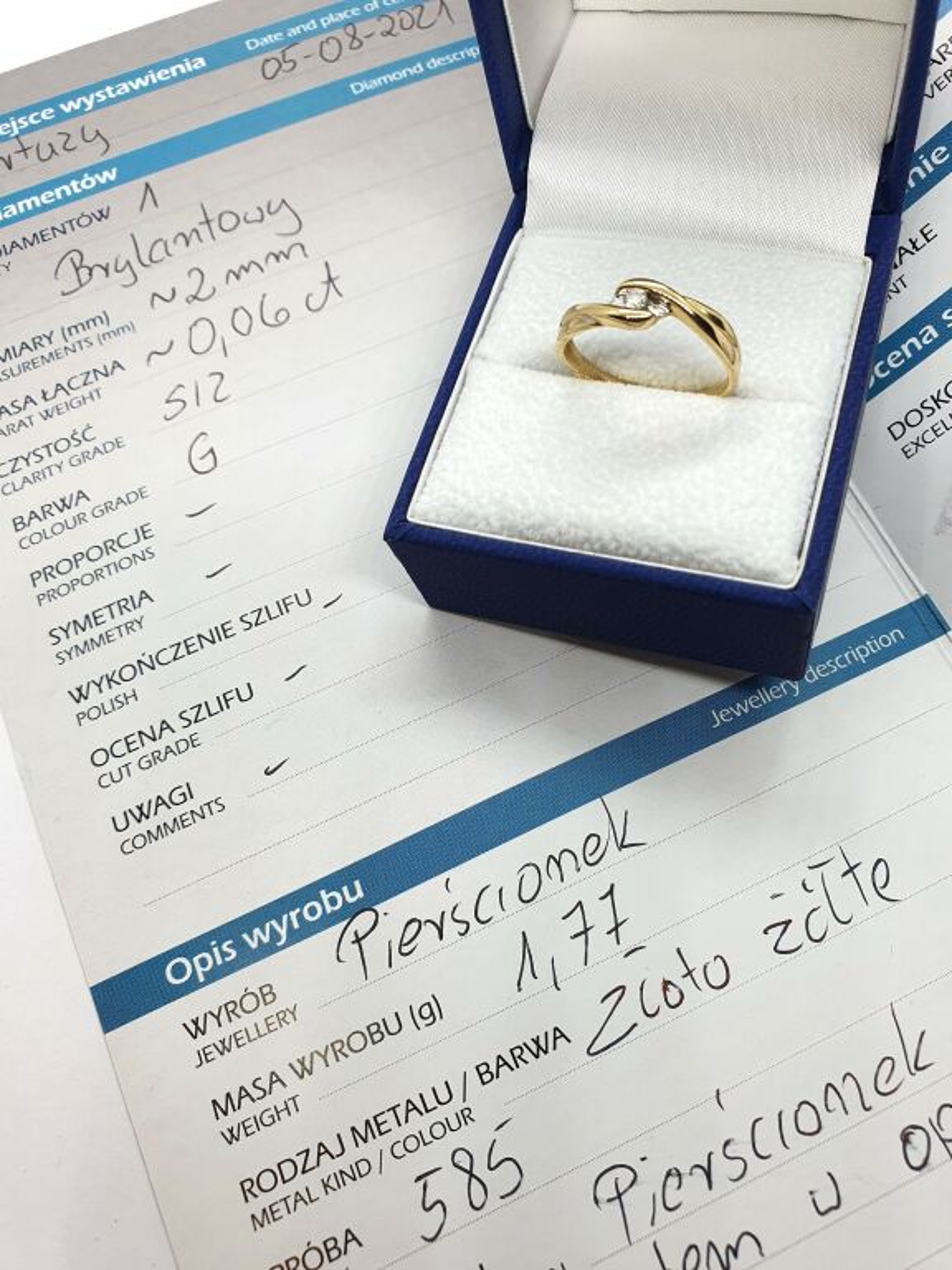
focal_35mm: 26
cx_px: 476
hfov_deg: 53.1
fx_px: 953
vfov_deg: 67.3
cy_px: 635
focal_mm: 4.32
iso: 50
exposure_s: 1/156
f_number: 2.4
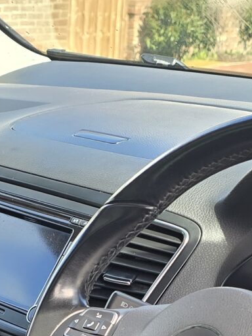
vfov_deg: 15.2
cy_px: 572
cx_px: -37
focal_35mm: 115
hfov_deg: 12.6
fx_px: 1116
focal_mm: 6.3
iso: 25
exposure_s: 1/180
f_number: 1.7
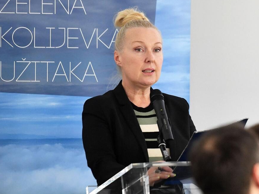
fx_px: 2642
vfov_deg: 4.2
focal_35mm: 353
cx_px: 183
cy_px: 88
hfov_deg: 5.6
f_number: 4
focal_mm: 200
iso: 2000
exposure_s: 1/125
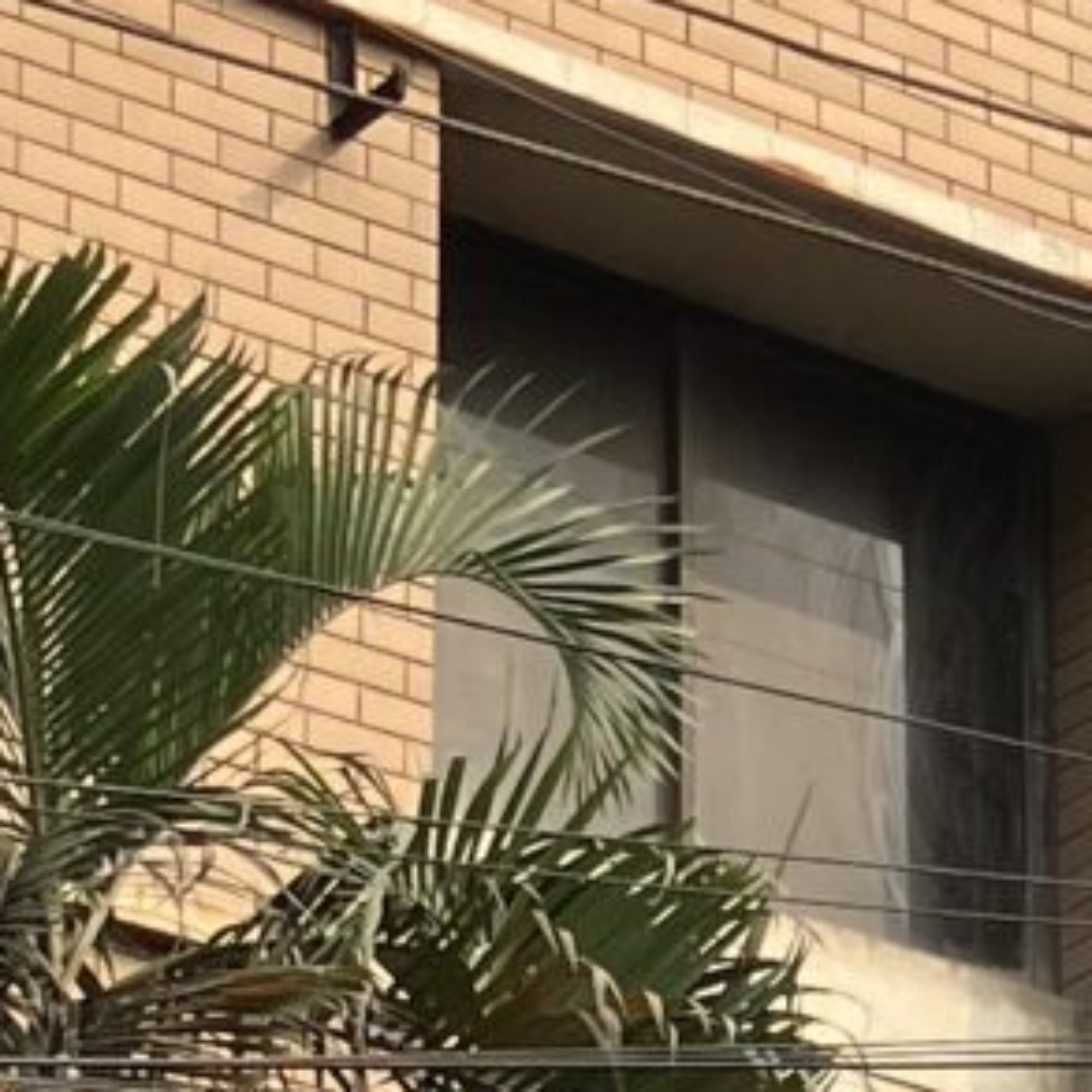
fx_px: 7709
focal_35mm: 216
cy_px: 1800
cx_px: 2046
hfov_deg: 7.8
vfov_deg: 7.9
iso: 32
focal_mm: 3.99
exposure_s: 1/952
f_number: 1.8
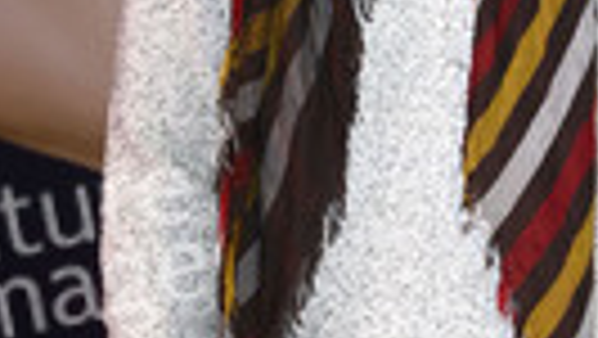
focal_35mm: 268
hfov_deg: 8.0
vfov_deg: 4.5
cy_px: 50
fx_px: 4252
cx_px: 468
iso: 640
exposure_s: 1/200
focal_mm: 85
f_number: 5.6
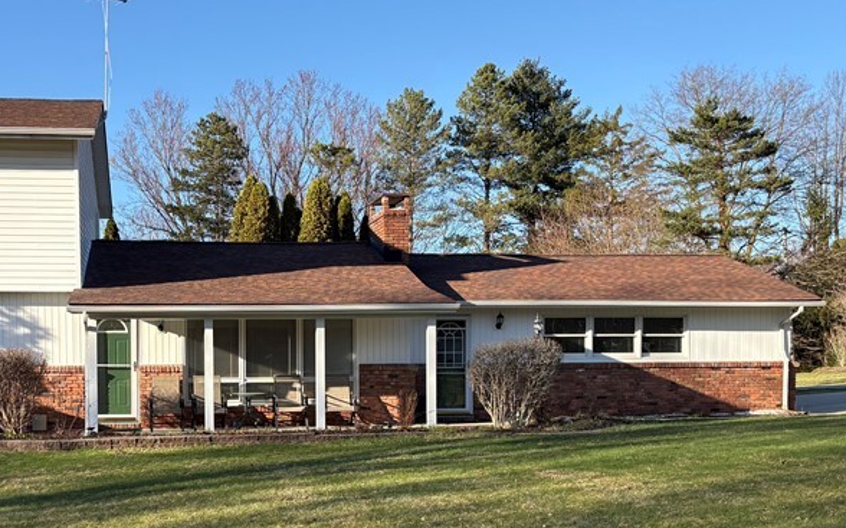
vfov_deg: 26.5
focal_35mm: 48
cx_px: 285
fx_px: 1106
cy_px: 400
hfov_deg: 41.3
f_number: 1.6
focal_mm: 5.96
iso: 50
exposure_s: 1/1263
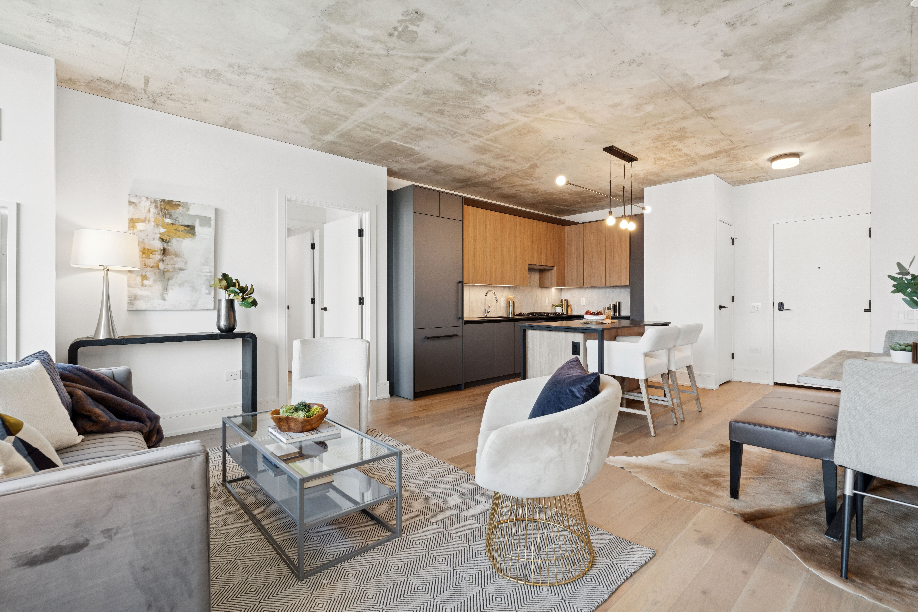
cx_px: 459
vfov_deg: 73.7
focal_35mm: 16
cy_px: 306
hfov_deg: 96.7
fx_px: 408
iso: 320
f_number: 8
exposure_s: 1/15
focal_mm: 16
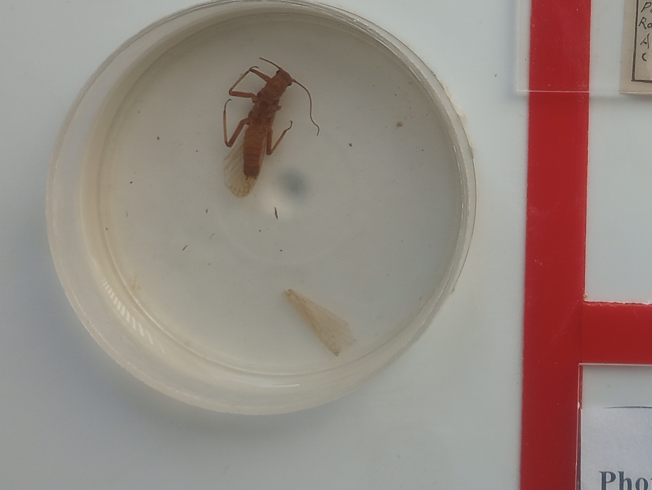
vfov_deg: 20.2
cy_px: 17
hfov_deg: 25.4
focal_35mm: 71
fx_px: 1339
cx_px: 720
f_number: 1.8
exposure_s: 1/120
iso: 212
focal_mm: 4.27
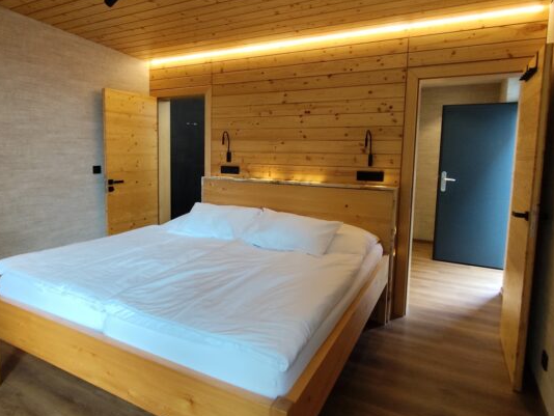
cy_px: 188
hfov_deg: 73.8
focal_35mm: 23
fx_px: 368
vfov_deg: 58.8
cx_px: 260
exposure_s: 1/50
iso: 125
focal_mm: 1.65
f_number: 2.2
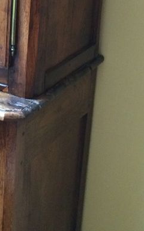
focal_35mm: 80
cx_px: -73
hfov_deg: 15.1
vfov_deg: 25.3
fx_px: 502
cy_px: 40
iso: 250
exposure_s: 1/33
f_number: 2.2
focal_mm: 4.15
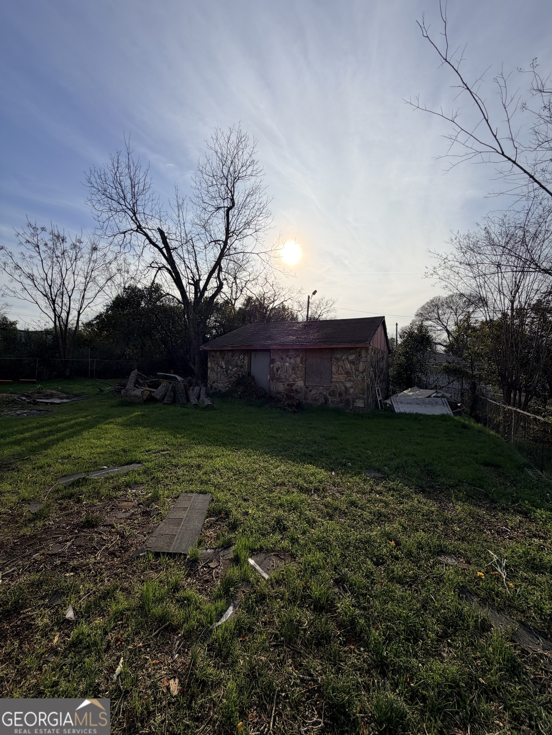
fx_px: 298
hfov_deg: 85.7
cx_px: 276
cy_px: 368
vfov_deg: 102.1
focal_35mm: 14
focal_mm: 2.22
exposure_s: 1/2092
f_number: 2.2
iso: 20
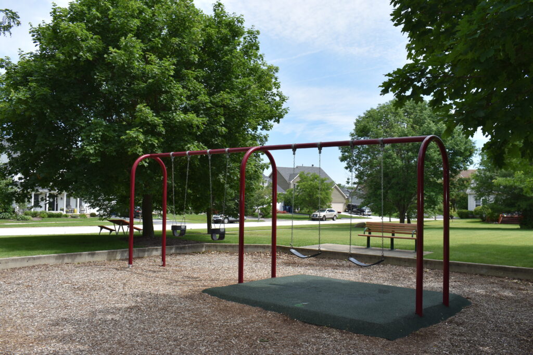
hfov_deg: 57.2
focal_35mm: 33
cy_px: 178
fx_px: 489
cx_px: 266
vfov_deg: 40.0
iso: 100
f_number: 8
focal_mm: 22
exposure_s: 1/200
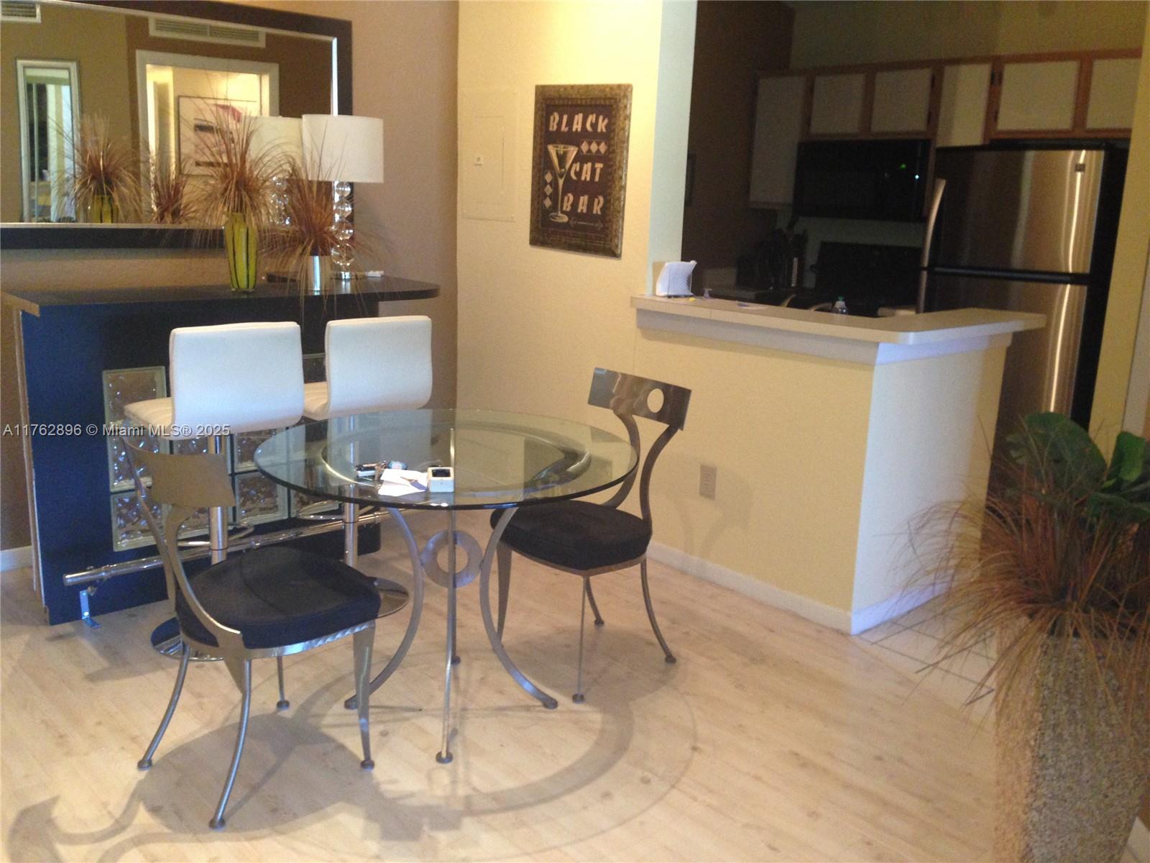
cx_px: 575
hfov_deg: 55.4
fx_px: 1096
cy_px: 432
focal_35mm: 33
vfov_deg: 42.9
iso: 250
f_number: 2.4
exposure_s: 1/20
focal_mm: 4.13
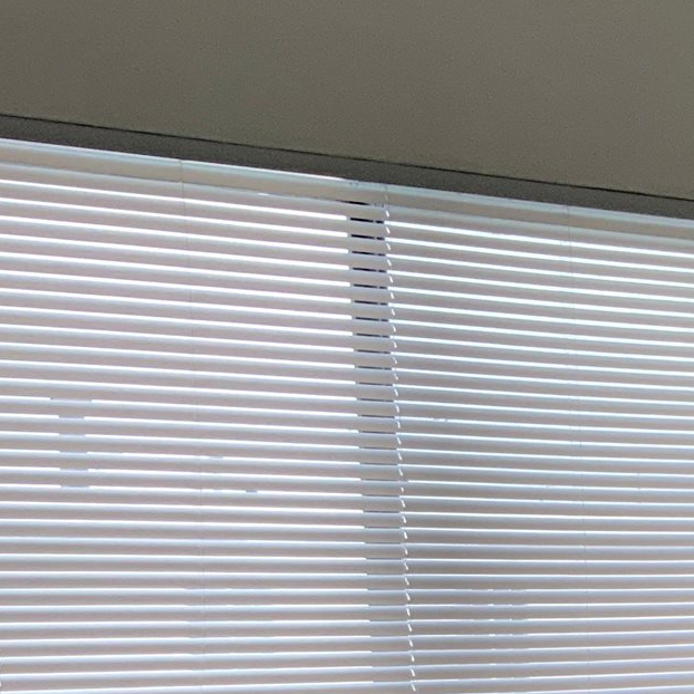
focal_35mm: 95
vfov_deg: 16.6
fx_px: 2155
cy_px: 1040
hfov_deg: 17.2
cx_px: 889
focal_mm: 3
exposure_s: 1/60
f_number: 1.8
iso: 40
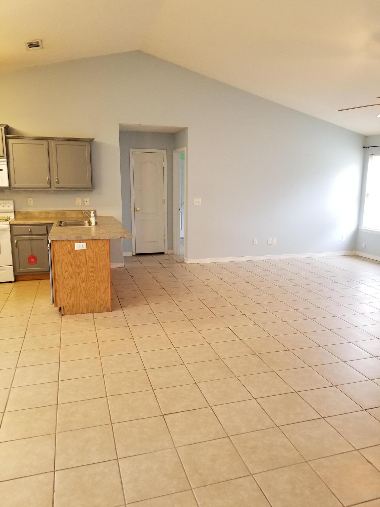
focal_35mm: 26
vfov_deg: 67.3
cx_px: 190
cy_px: 254
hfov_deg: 53.1
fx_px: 381
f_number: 1.7
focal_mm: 4.25
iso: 160
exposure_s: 1/40
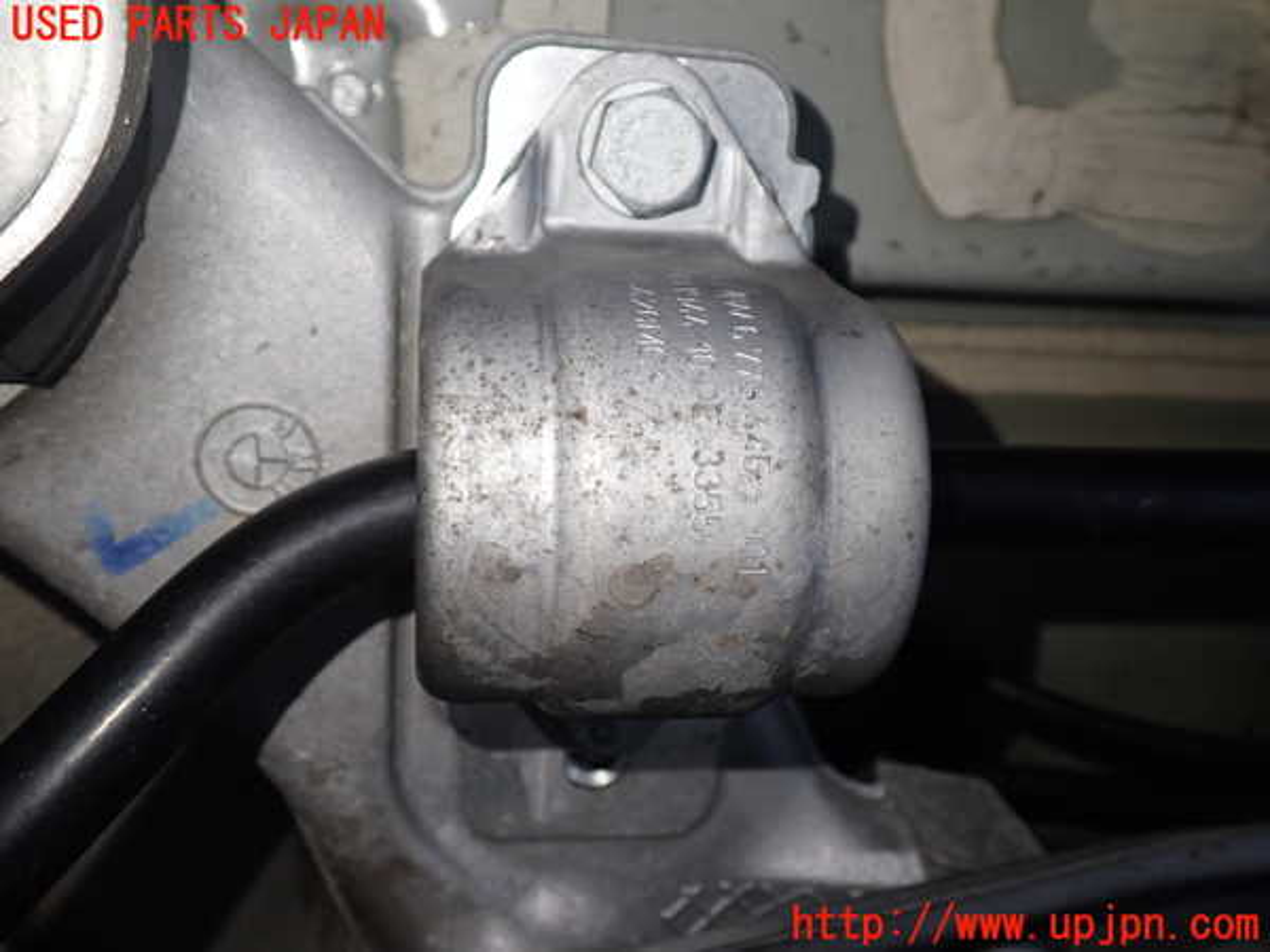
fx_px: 1101
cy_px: 476
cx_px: 635
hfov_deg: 60.0
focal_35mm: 30
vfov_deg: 46.8
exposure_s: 1/30
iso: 200
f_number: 2.3
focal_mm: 5.4
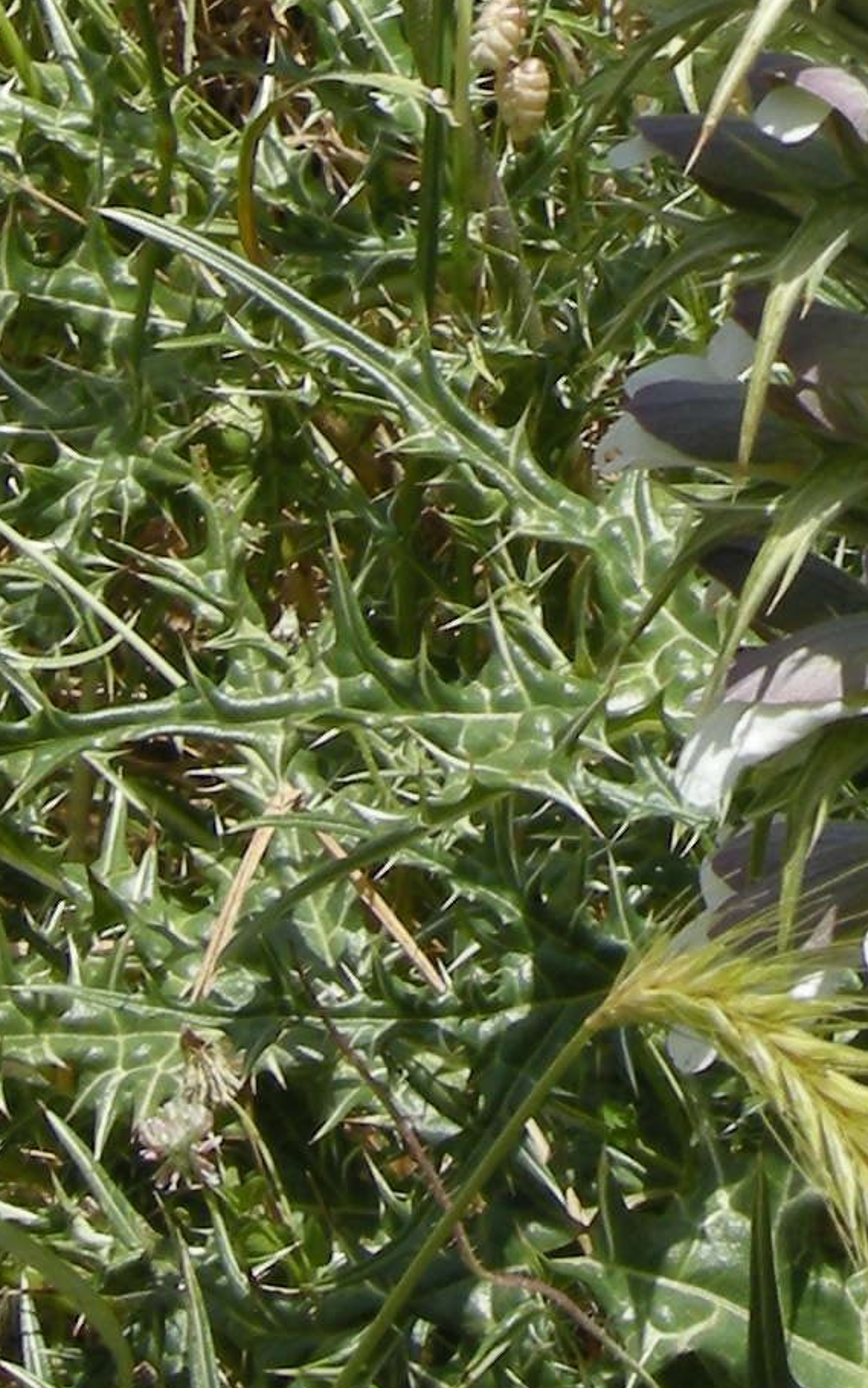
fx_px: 6167
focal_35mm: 163
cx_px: 1233
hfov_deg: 7.9
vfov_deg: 12.3
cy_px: -567
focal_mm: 7.5
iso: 64
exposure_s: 1/226
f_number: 5.4
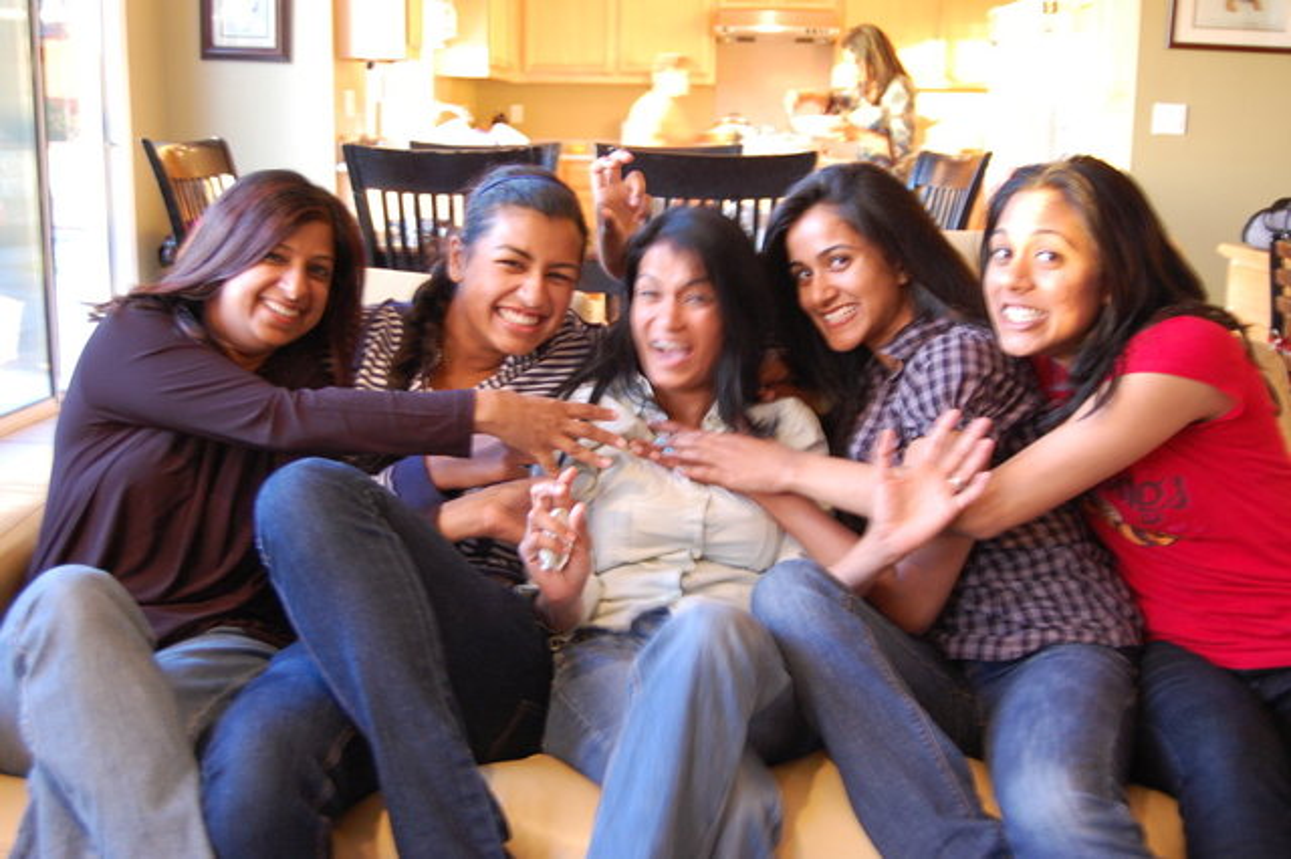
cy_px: 430
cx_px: 646
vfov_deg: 34.2
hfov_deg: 49.6
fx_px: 1398
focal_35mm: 39
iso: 800
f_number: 4.2
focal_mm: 26
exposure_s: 1/10
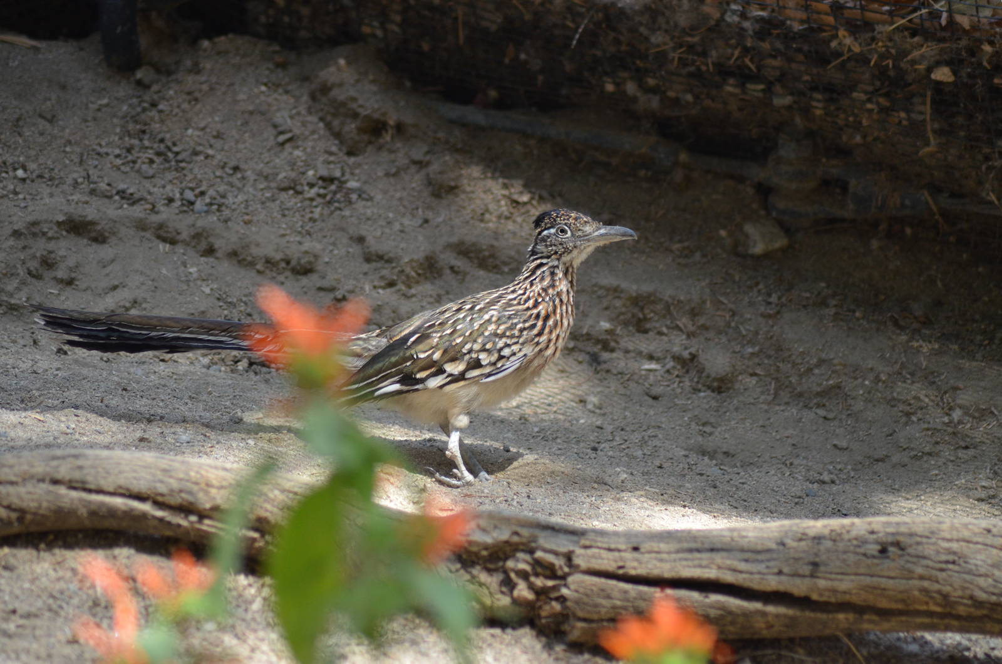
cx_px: 501
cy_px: 332
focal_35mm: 270
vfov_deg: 5.1
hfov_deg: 7.6
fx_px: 7500
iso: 800
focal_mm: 180
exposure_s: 1/640
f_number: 4.5
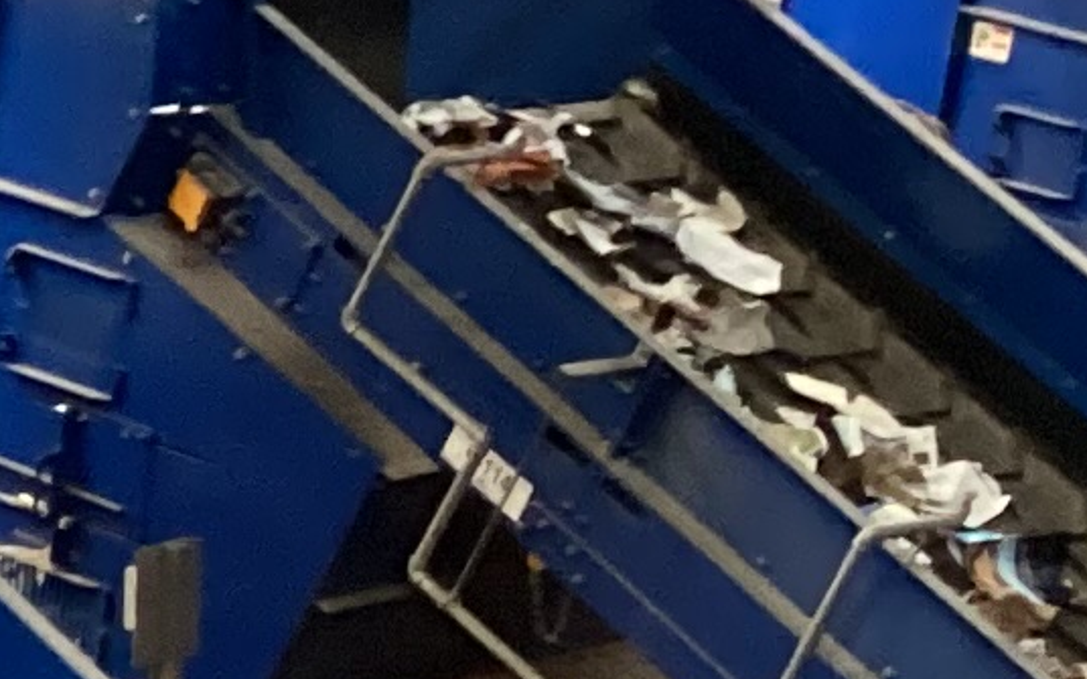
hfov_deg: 9.7
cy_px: 460
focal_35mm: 200
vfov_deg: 6.6
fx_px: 5925
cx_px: -1138
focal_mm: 3.3
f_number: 2.4
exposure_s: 1/60
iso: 320
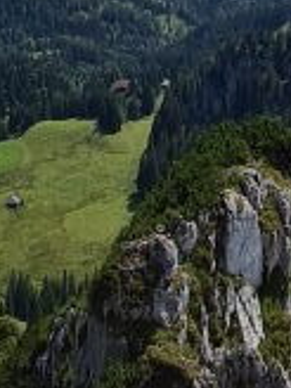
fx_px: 908
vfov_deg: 17.4
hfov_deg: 18.1
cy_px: -388
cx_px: 218
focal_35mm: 81
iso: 64
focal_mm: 2.2
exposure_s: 1/4848
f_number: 2.2
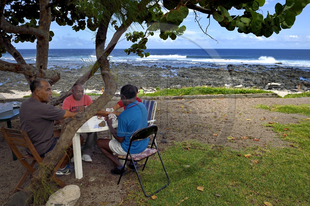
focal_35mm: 24
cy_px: 103
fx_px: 206
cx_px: 155
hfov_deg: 73.8
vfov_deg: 53.1
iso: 200
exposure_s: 1/250
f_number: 9
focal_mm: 24
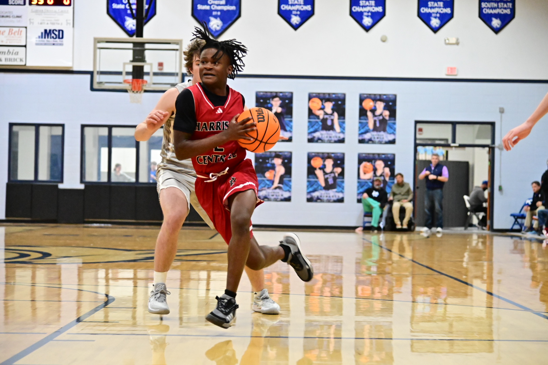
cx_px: 274
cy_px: 182
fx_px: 1248
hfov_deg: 24.8
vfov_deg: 16.7
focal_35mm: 82
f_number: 4
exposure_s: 1/500
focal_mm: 82
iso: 12800
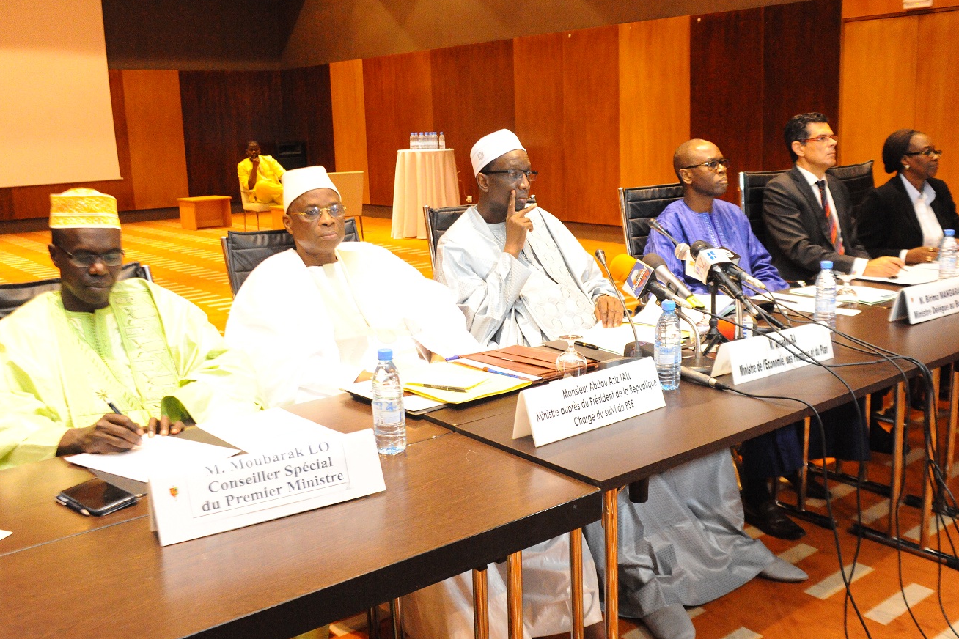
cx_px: 523
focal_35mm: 37
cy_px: 336
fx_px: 986
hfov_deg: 51.8
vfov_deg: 35.9
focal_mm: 32
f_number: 5.6
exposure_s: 1/100
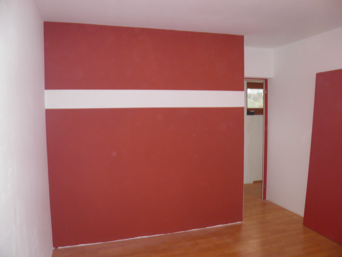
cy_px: 128
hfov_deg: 63.4
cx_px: 171
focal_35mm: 28
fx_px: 277
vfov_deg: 49.7
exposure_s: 1/30
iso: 100
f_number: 2.8
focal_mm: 4.9
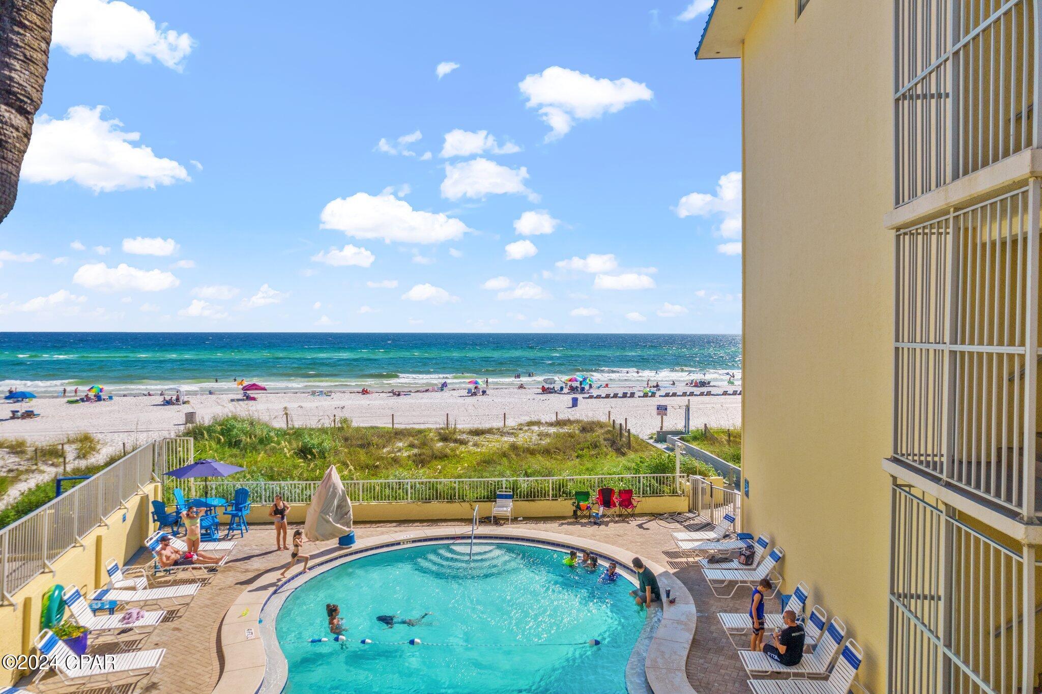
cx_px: 521
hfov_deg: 78.6
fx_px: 637
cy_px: 347
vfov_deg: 57.2
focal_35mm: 22
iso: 100
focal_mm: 8.38
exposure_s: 1/2500
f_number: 2.8
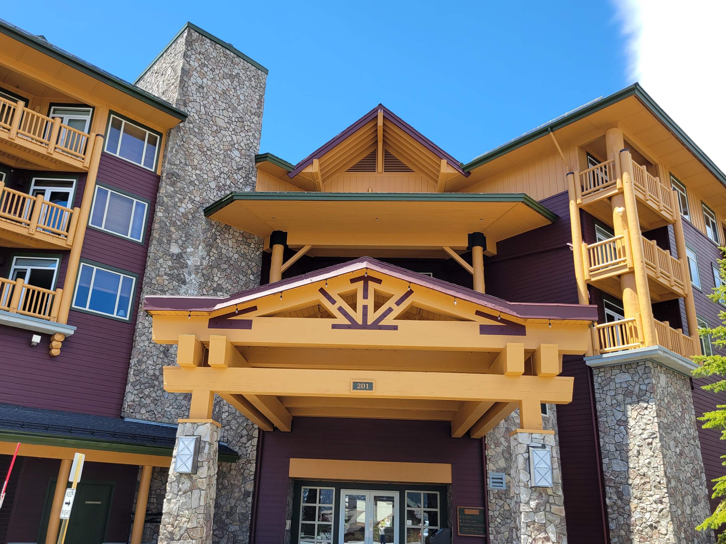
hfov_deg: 61.7
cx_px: 357
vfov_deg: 48.2
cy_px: 300
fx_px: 608
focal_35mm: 29
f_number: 1.8
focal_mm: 5.4
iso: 40
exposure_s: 1/873
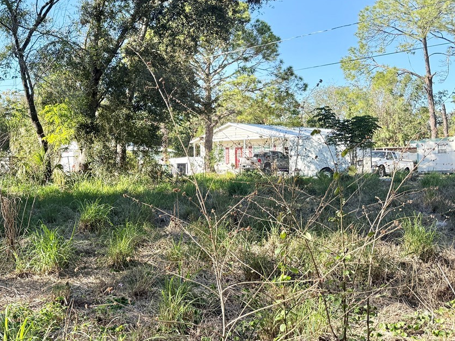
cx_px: 100
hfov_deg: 39.8
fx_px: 605
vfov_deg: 31.5
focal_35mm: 46
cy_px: 171
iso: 100
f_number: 1.78
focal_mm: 6.76
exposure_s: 1/1553
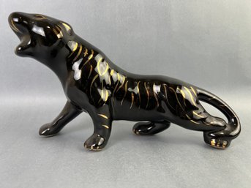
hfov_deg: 67.3
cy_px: 94
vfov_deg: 53.0
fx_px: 188
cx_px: 126
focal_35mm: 26
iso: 50
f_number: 1.5
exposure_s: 1/120
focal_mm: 5.7
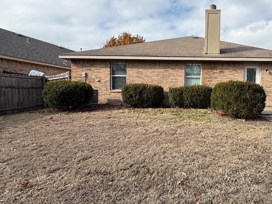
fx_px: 165
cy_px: 98
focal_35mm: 21
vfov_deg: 63.4
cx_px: 198
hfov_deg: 74.4
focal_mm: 2.22
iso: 64
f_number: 2.2
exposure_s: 1/876
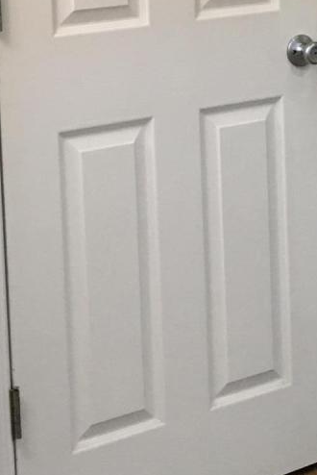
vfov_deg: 16.4
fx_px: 1609
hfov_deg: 10.6
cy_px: -18
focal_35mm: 122
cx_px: 560
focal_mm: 4.15
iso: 100
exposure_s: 1/30
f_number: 2.2
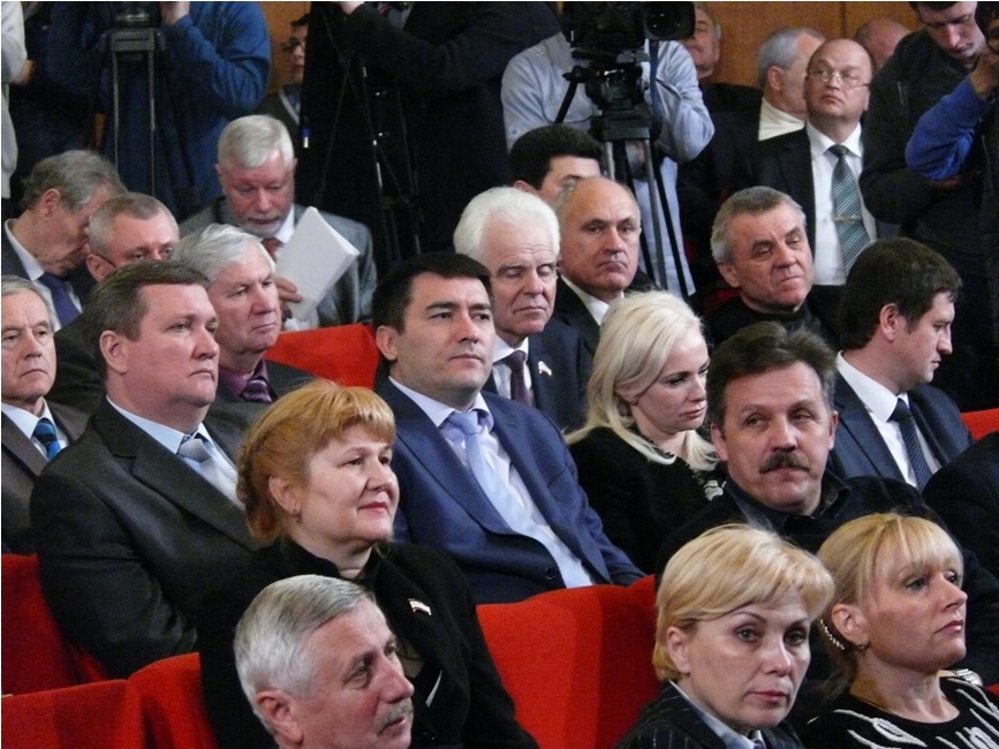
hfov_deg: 4.7
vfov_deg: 3.5
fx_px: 12119
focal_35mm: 420
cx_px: 500
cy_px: 374
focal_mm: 88.8
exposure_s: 1/60
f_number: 3.7
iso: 800
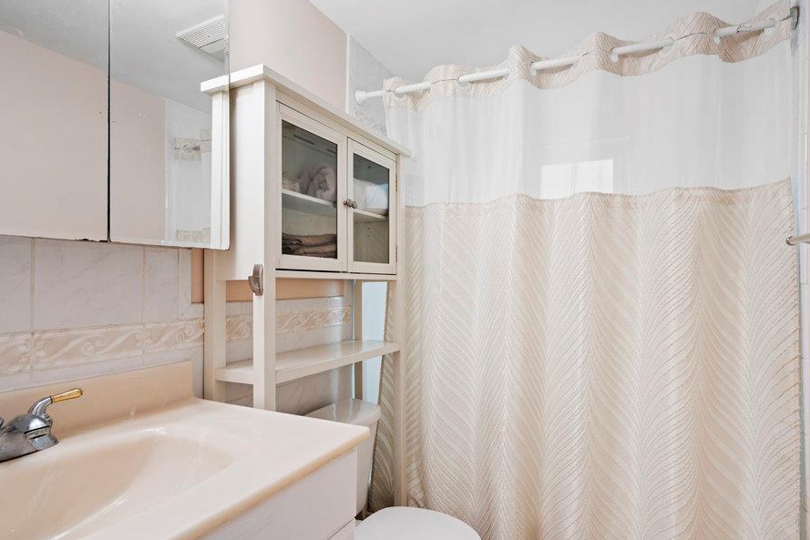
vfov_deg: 67.4
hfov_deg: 89.6
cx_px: 454
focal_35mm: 18
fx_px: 405
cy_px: 277
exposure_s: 1/80
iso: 500
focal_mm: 16
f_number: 5.6
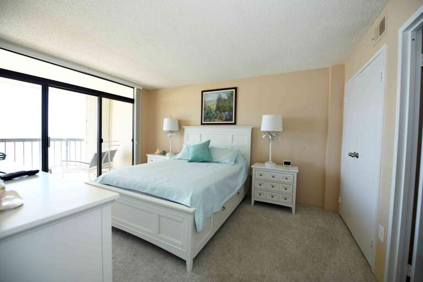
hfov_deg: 104.3
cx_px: 212
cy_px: 141
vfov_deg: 81.2
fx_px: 164
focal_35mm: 14
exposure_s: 1/160
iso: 160
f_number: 3.5
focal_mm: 14
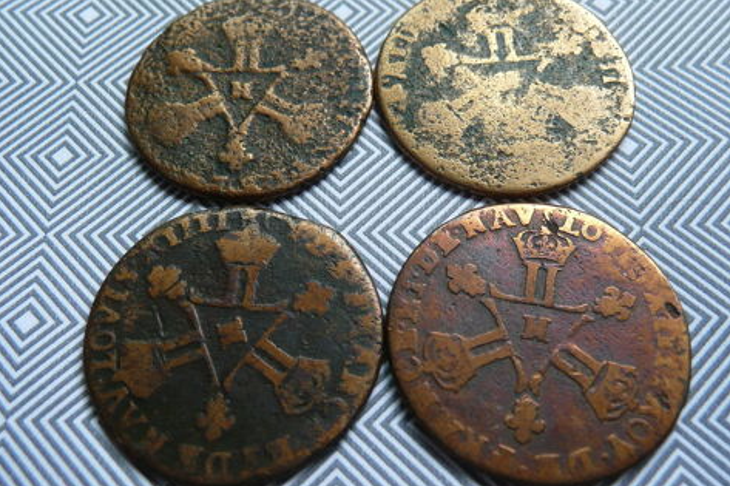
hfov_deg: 50.7
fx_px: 770
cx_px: 361
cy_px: 227
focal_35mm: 38
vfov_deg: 35.0
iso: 100
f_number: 3.4
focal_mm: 4.9
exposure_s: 1/80
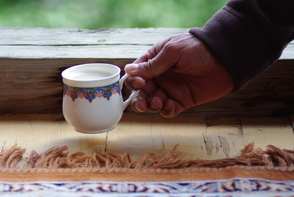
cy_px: 98
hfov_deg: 12.4
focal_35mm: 165
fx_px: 1349
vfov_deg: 8.3
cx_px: 147
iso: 200
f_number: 4.5
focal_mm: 110
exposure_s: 1/125
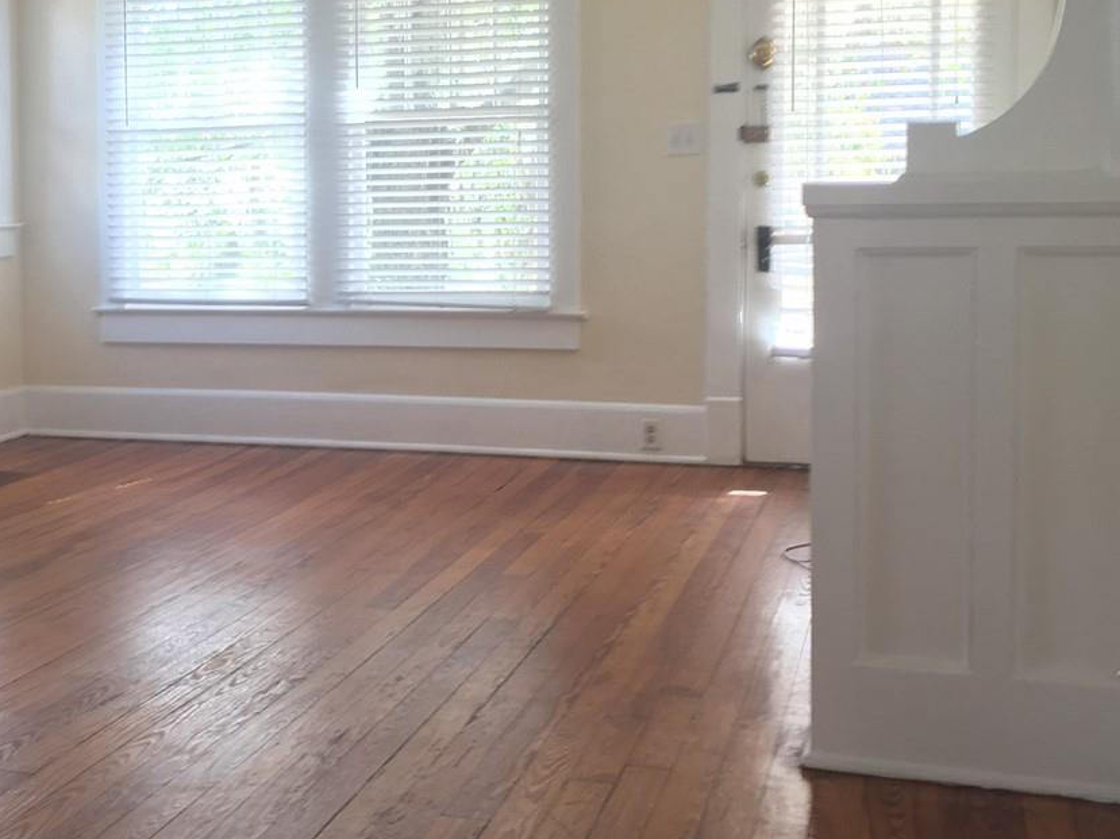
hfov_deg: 33.0
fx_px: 1811
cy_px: 323
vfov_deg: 26.0
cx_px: 170
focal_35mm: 56
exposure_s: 1/30
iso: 25
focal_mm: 4.15
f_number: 2.2
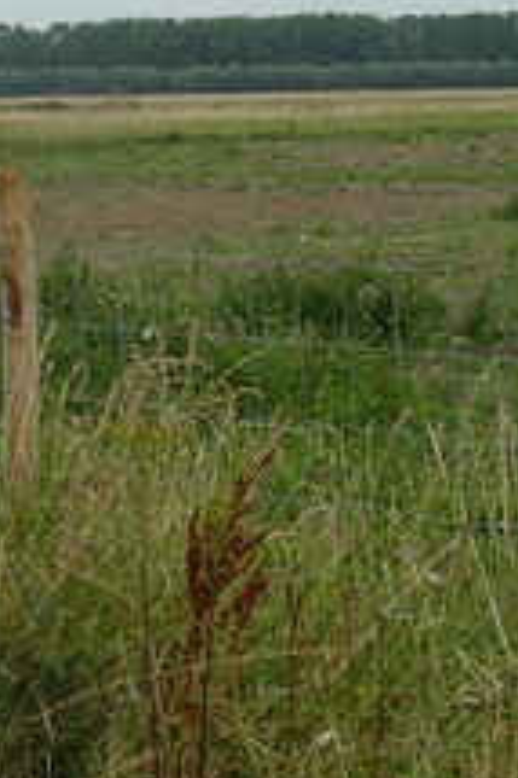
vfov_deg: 20.8
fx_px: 2075
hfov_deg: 14.2
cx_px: 199
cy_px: 80
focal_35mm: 96
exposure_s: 1/500
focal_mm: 5.5
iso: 100
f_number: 2.8
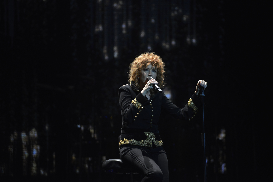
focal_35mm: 200
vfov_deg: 6.9
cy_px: 91
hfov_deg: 10.3
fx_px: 1517
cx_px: 136
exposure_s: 1/400
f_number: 2.8
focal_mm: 200
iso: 1600
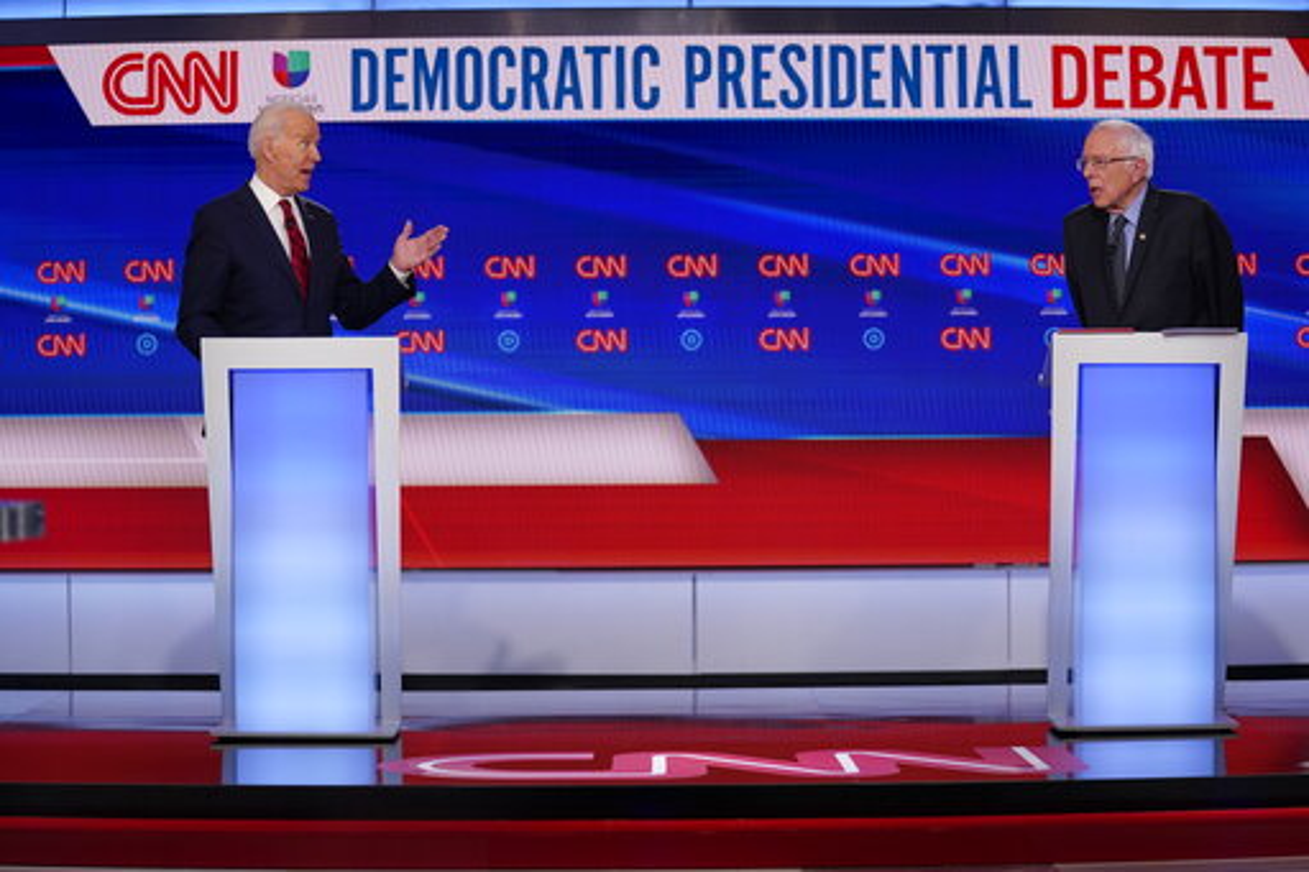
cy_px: 436
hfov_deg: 17.2
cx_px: 654
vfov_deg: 11.5
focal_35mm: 119
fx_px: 4325
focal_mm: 119
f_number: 4
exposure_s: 1/400
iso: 2000
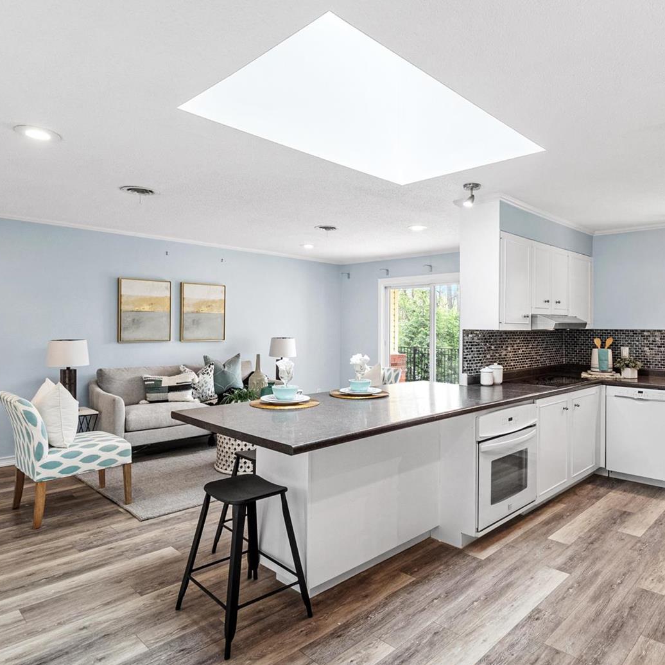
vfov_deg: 72.1
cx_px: 401
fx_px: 456
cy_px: 327
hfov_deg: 71.3
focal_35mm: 21
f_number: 8
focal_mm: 8
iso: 400
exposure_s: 1/20
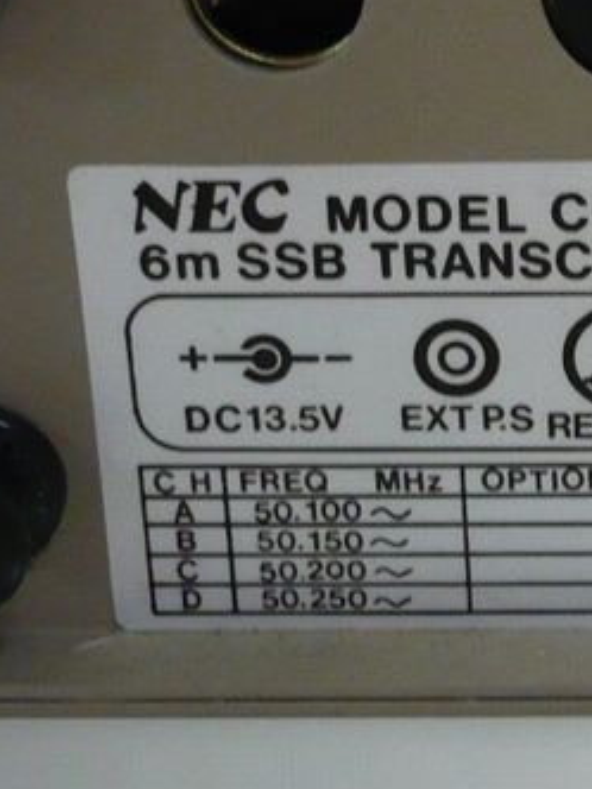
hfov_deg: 13.2
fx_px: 2463
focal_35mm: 108
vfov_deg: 18.0
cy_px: 143
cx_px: 792
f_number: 2.8
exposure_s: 1/15
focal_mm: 5.8
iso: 200
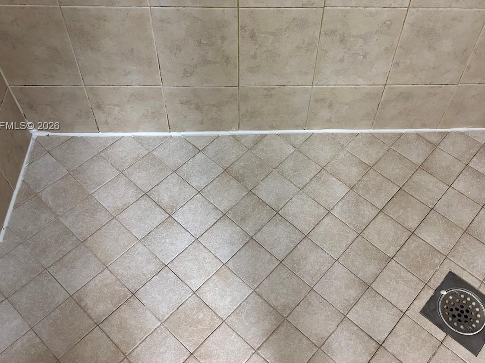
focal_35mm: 37
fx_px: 518
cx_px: 271
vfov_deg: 38.3
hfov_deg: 50.0
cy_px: 127
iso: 250
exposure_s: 1/60
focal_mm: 5.96
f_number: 1.6
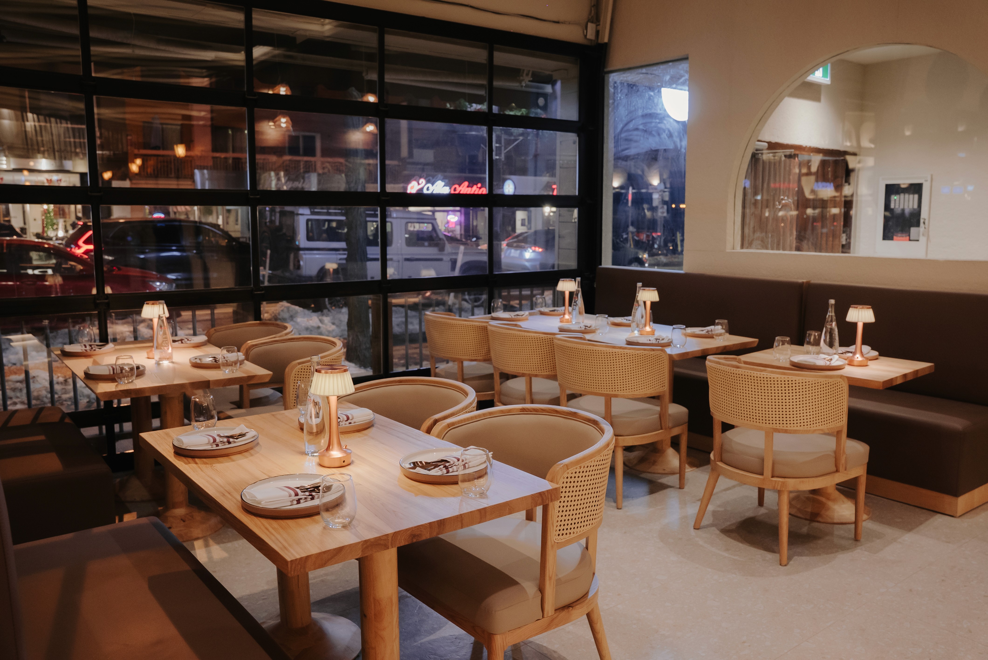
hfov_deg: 63.3
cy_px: 330
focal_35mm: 29
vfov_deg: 44.7
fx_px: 802
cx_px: 494
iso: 2000
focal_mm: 29.2
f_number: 4.5
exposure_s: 1/40
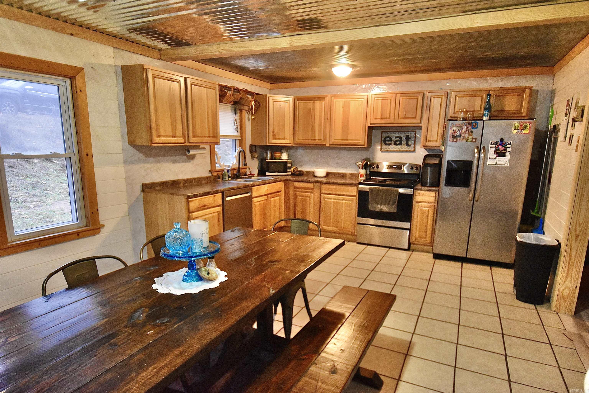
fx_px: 344
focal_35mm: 21
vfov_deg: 59.5
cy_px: 196
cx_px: 294
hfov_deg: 81.2
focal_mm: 14
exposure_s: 1/60
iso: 3600
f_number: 4
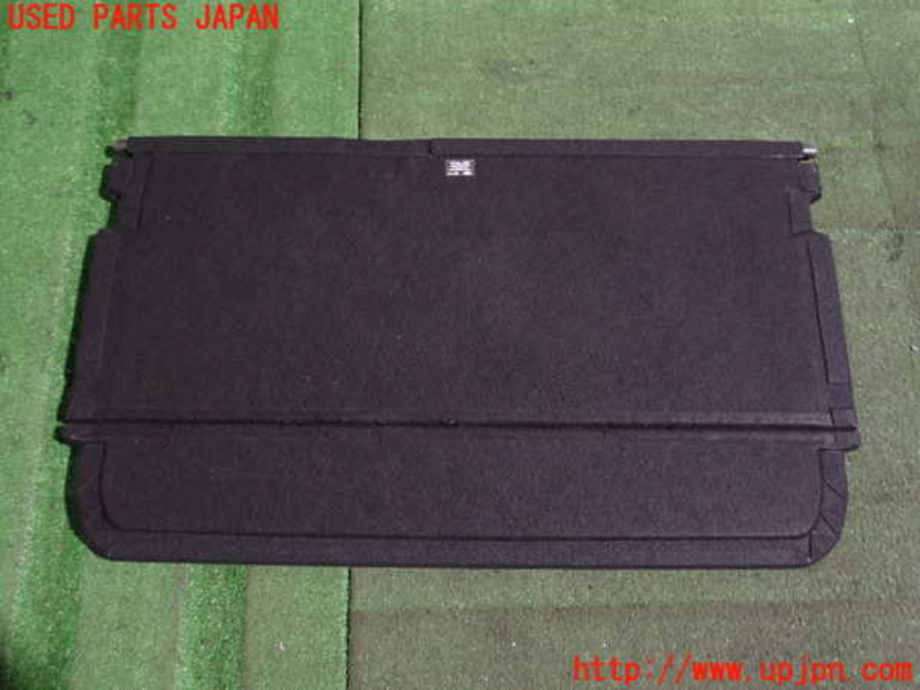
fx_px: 957
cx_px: 460
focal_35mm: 36
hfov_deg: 51.4
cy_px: 345
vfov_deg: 39.7
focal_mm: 6.37
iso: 800
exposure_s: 1/13
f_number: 2.5
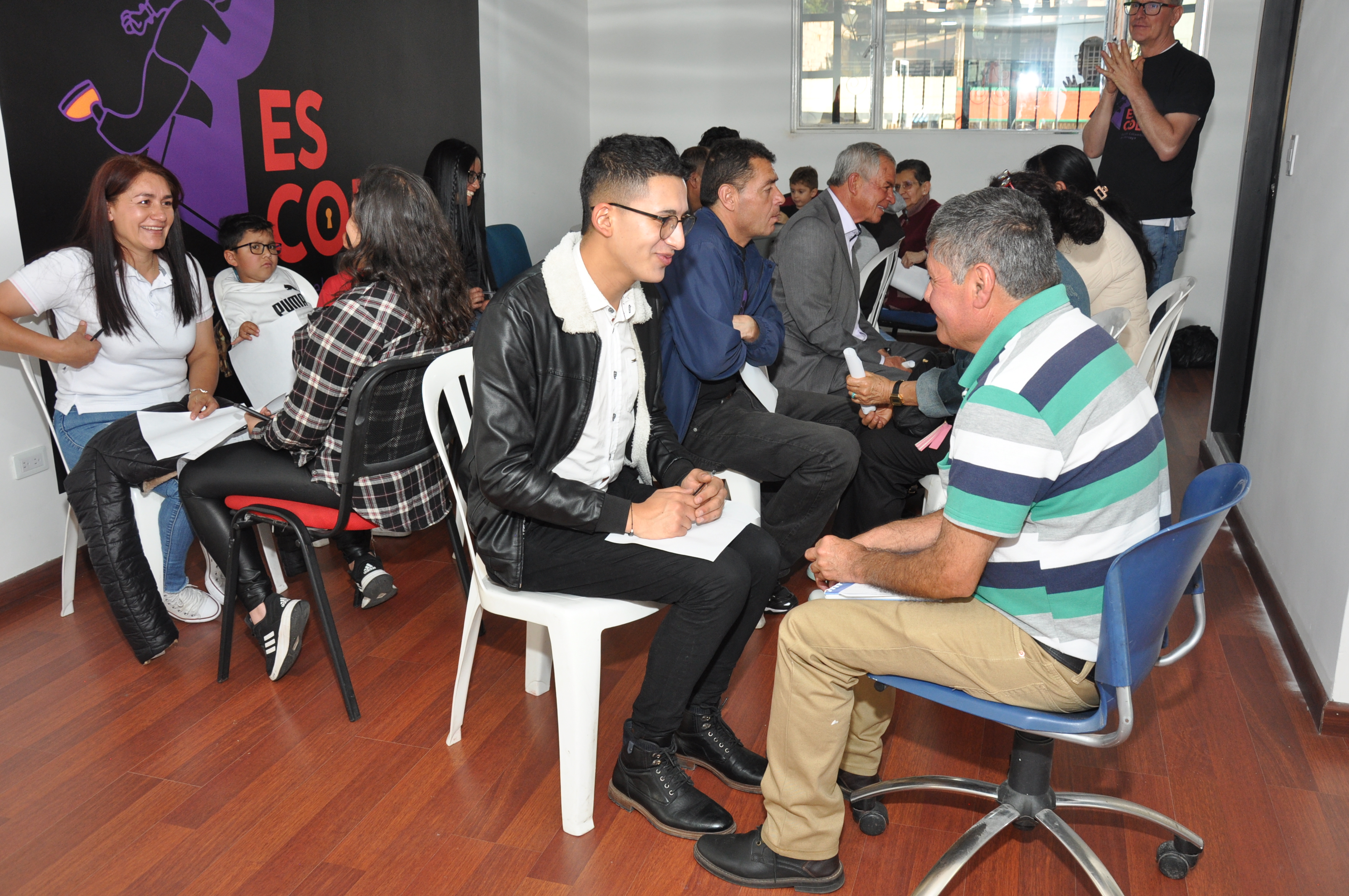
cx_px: 674
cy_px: 448
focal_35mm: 32
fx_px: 1179
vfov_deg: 41.6
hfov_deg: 59.6
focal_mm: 21
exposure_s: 1/60
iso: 500
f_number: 5
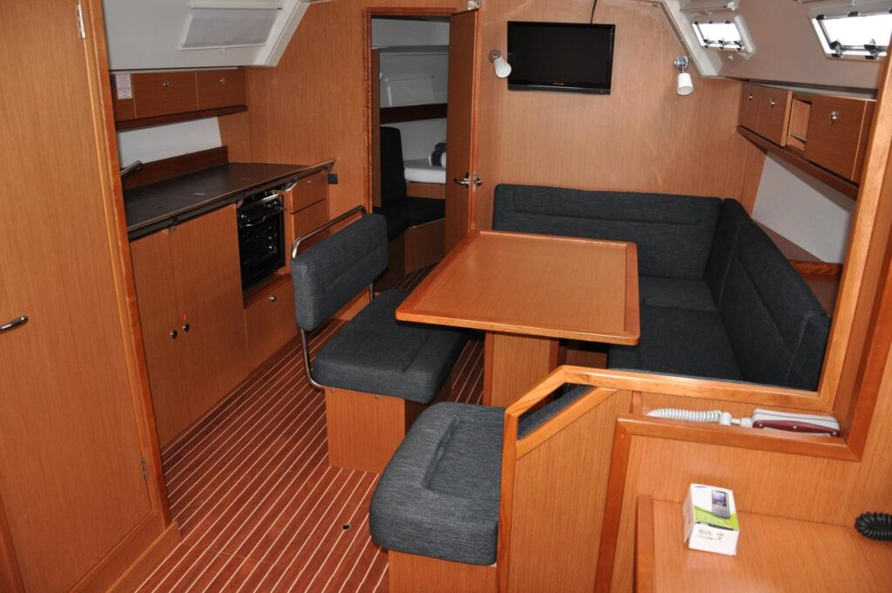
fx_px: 668
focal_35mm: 27
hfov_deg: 67.4
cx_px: 446
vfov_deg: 47.8
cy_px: 296
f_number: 3.5
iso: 800
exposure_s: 1/60
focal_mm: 18
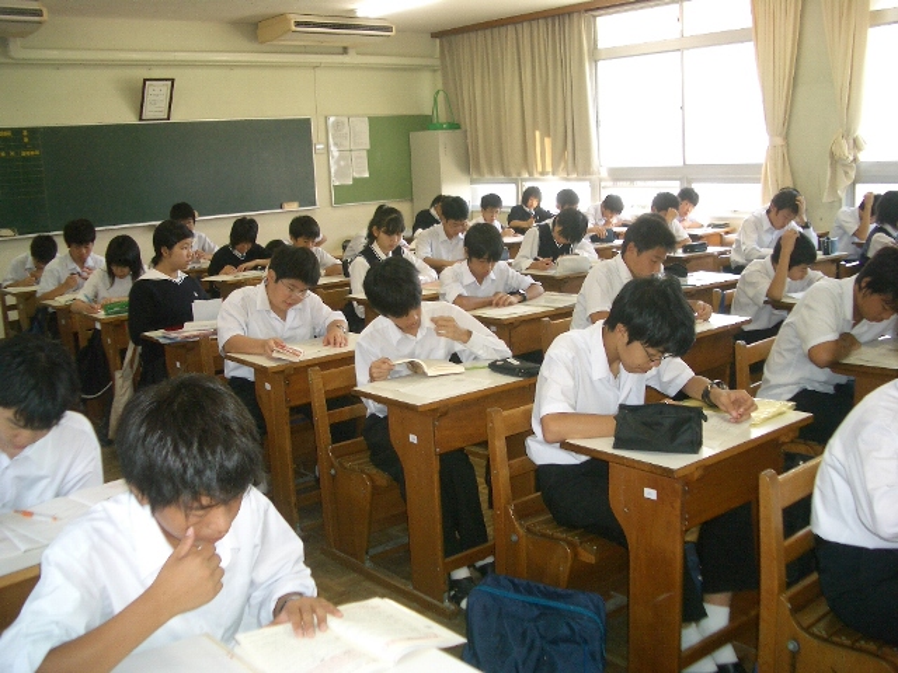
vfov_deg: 40.7
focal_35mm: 35
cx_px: 449
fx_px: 908
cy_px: 336
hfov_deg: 52.6
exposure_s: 1/60
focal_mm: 5.8
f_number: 2.6
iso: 100
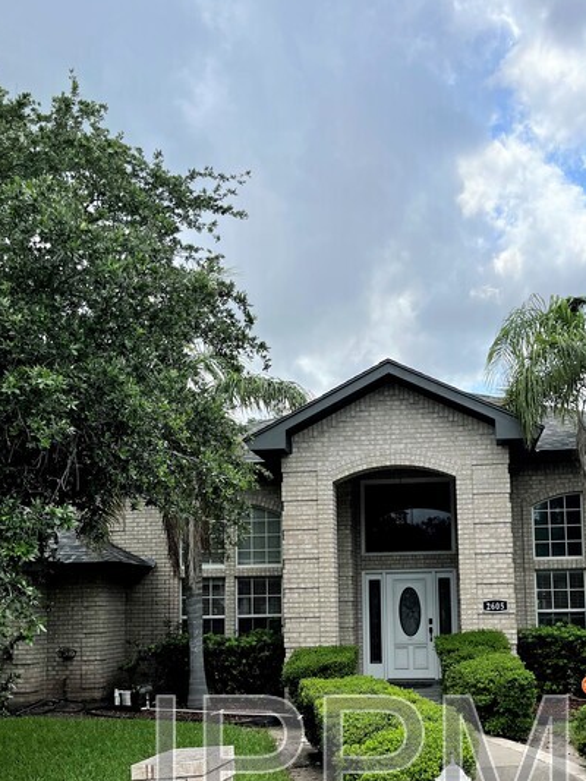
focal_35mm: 39
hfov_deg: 36.7
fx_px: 880
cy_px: 528
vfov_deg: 47.0
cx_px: 360
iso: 50
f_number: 1.6
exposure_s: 1/2967
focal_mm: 5.1
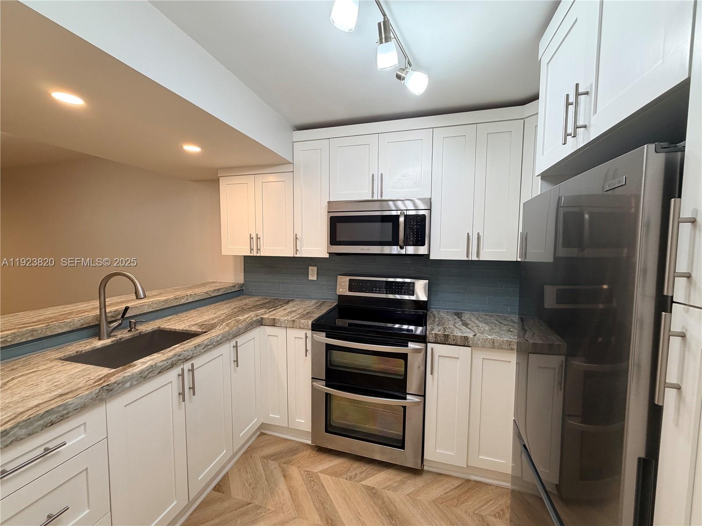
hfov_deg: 102.1
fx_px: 284
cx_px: 351
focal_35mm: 14
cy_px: 263
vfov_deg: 85.7
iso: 160
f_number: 2.2
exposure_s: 1/120
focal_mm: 2.22
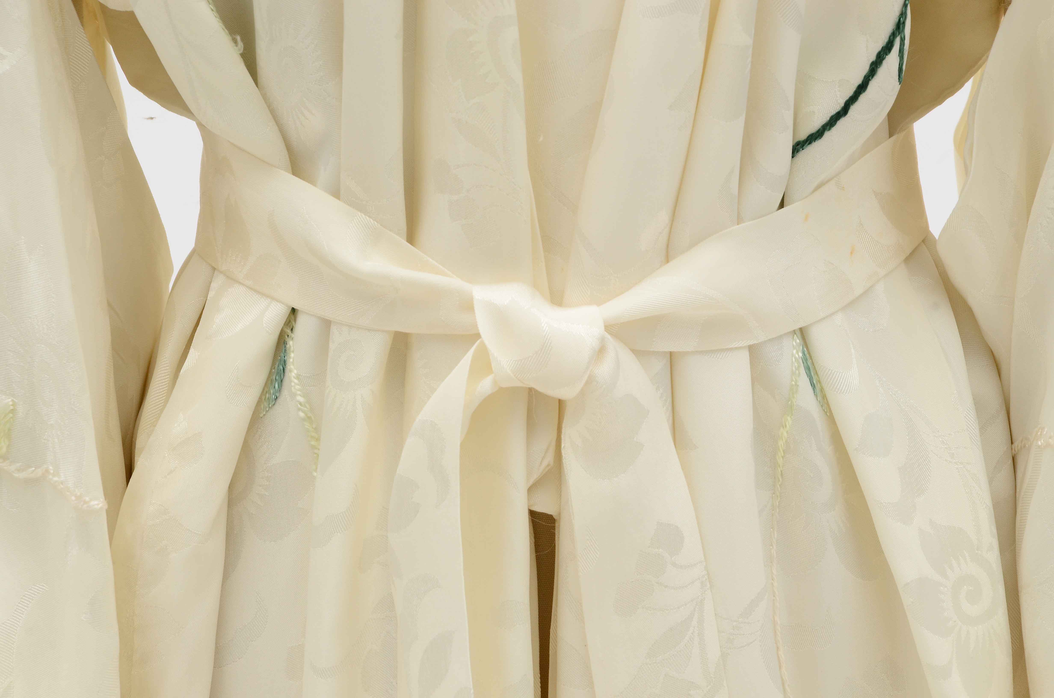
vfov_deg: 8.7
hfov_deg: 13.1
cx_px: 527
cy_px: 349
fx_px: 4602
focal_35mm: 158
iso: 400
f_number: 13
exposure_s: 1/80
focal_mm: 105
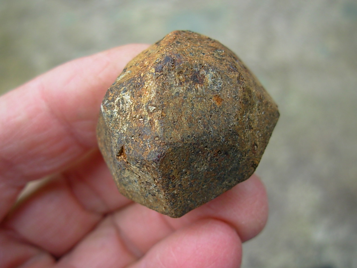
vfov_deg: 37.7
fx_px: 392
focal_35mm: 38
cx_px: 178
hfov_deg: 49.0
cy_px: 134
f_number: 2.9
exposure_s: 1/55.4
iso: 50
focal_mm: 6.3
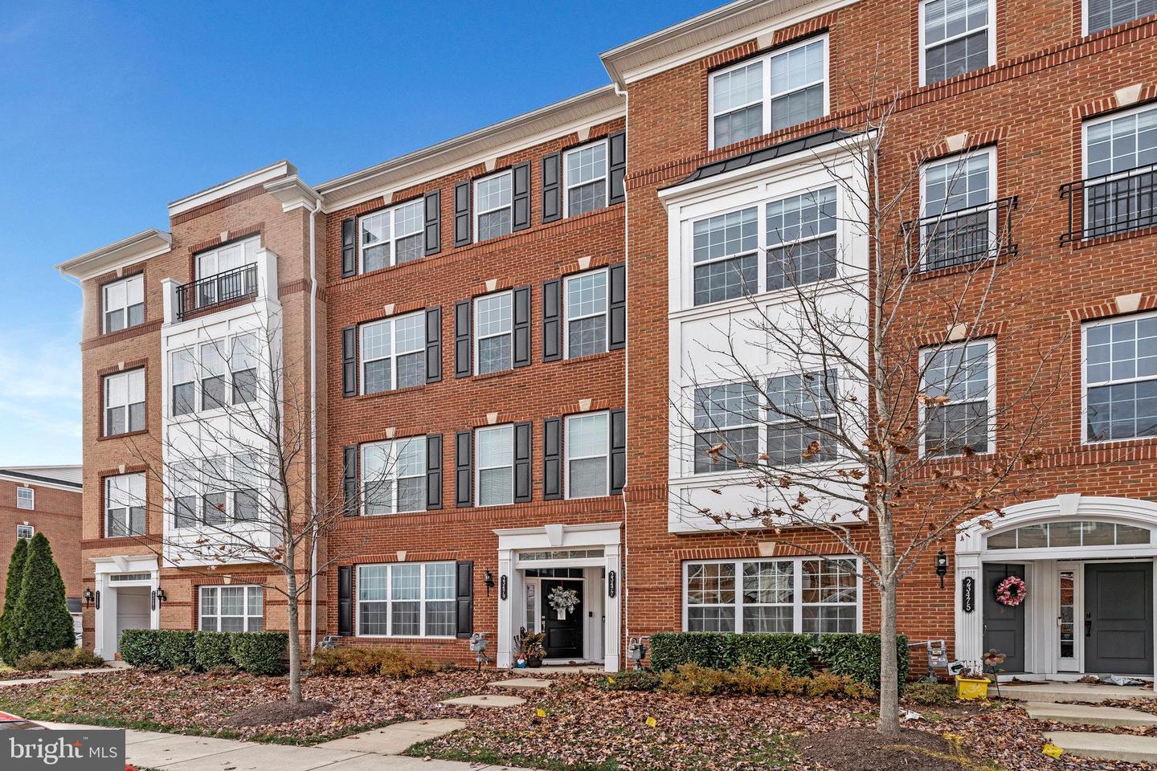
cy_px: 386
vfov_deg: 68.0
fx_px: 572
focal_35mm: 18
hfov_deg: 90.6
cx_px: 578
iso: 100
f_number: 8
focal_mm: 17.8
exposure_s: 1/80
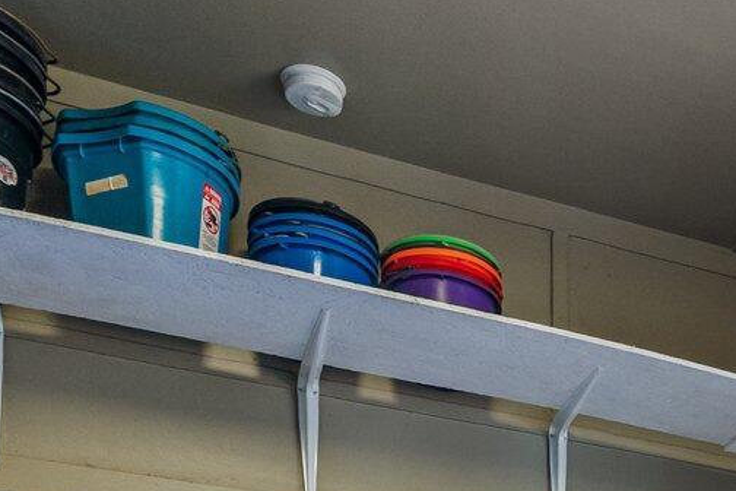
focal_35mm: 65
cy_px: 919
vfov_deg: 16.8
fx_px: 1329
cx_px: 882
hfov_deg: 27.3
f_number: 8
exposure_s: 1
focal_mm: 16
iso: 400
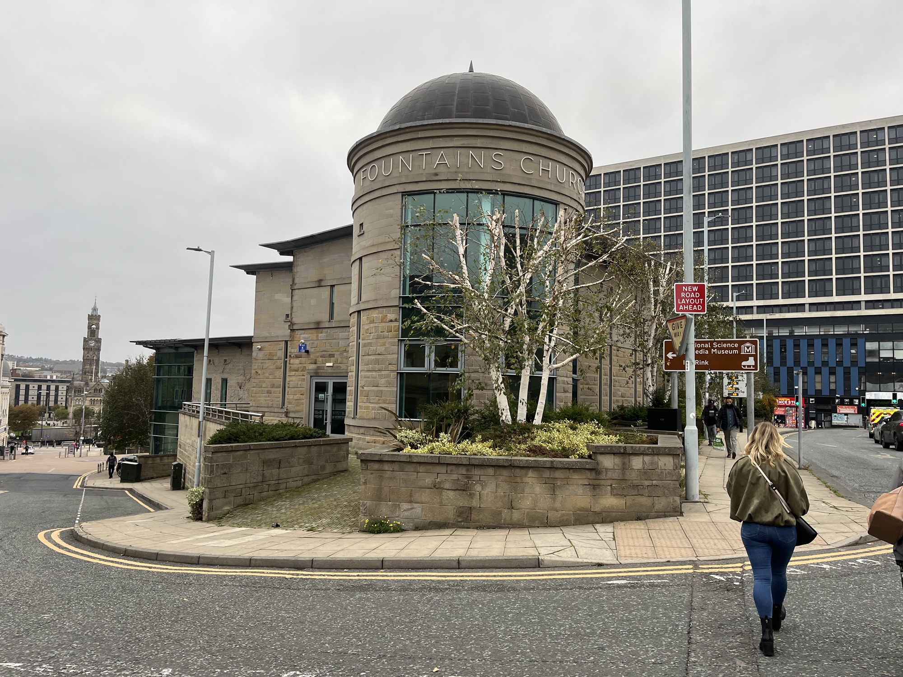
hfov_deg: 67.3
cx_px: 452
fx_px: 678
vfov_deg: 53.1
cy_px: 338
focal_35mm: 26
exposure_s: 1/467
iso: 50
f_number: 1.6
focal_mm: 5.1
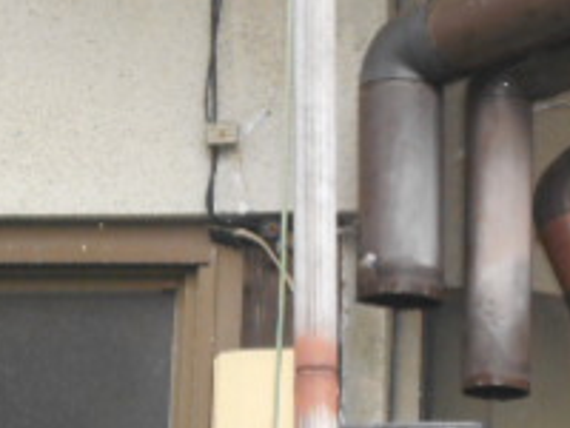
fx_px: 3474
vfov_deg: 7.0
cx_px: 664
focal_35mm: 211
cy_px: 86
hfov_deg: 9.3
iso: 220
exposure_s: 1/60
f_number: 5.3
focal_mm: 11.6
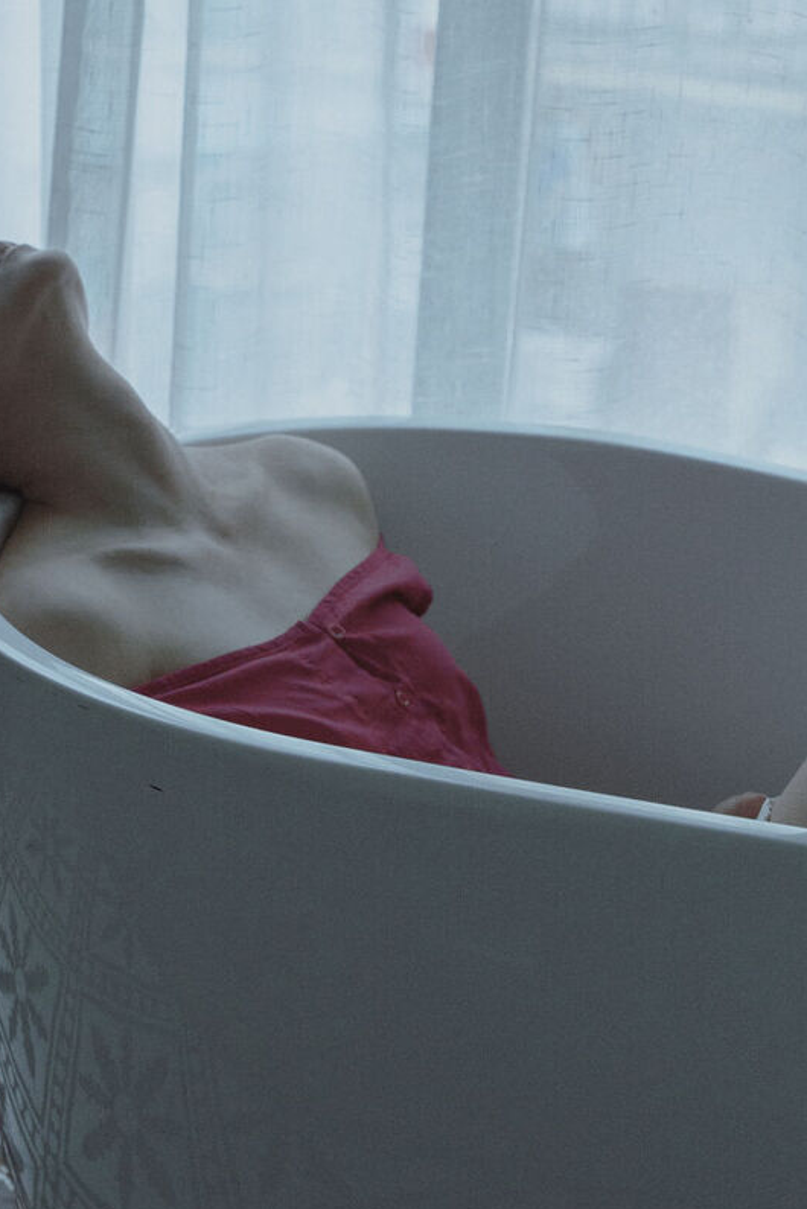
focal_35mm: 117
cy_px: 212
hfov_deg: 11.7
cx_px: 171
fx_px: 3916
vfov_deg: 17.4
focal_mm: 58.8
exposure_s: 1/100
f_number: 4
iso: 5000
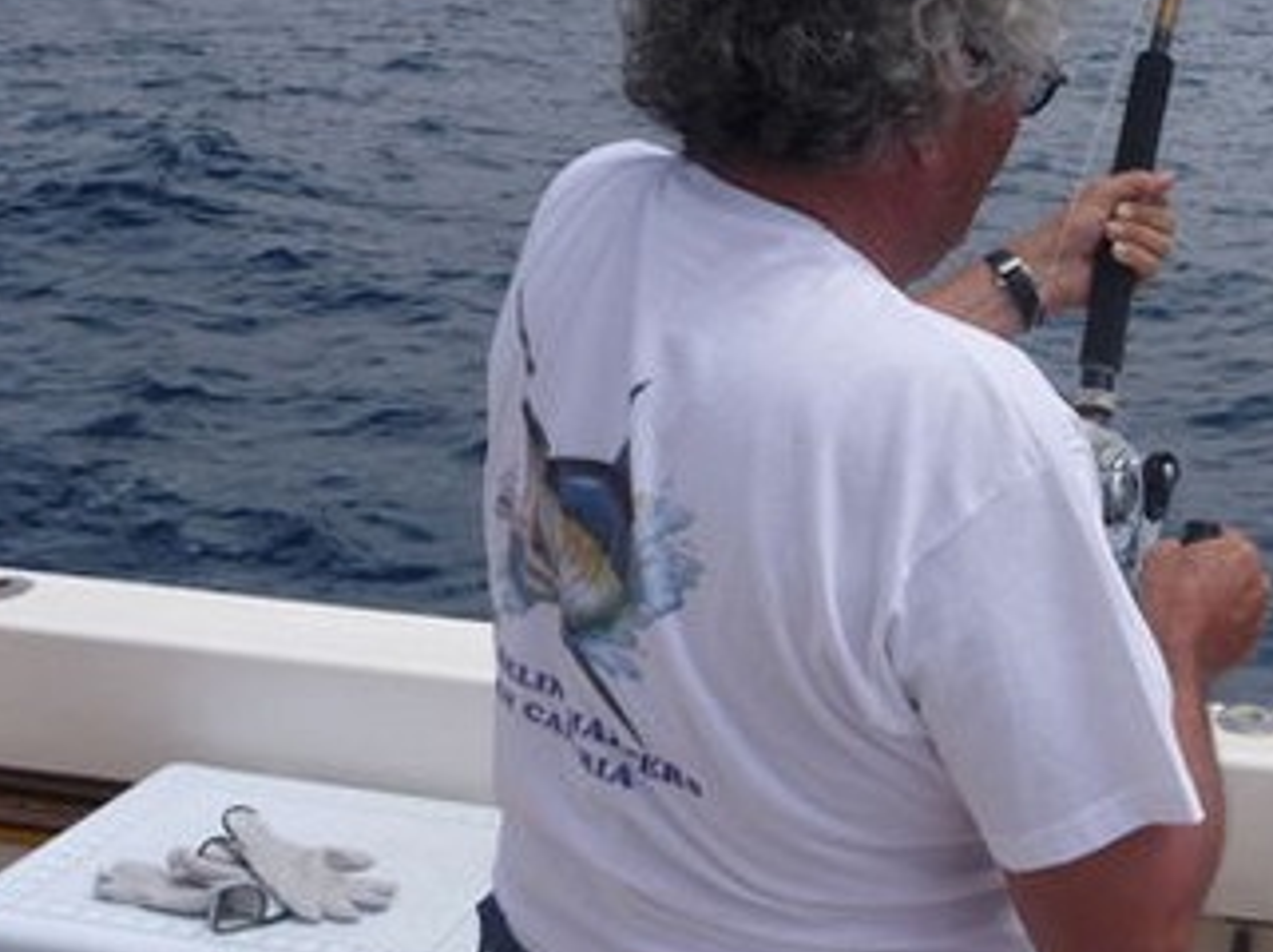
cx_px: 1142
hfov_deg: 33.2
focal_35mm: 55
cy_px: 301
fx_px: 2020
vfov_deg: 26.3
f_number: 10
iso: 100
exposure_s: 1/200
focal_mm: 4.9
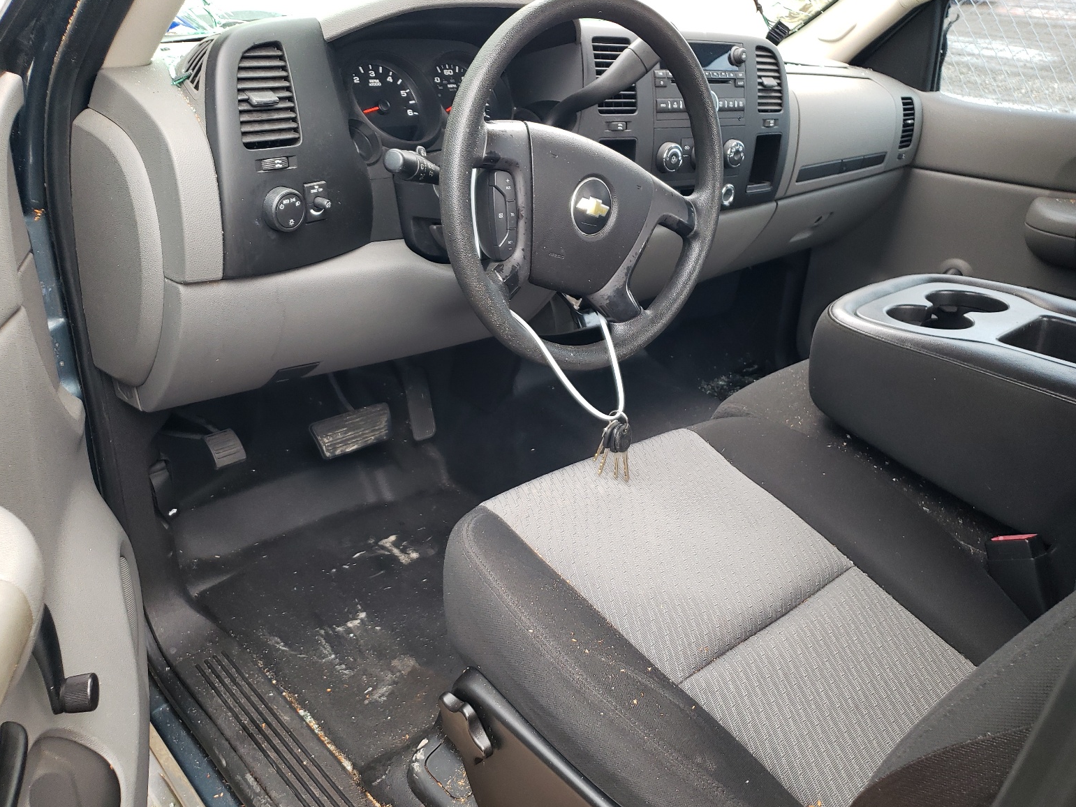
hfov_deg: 65.3
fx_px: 839
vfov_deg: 51.4
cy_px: 401
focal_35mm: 27
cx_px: 533
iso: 80
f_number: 1.5
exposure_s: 1/120
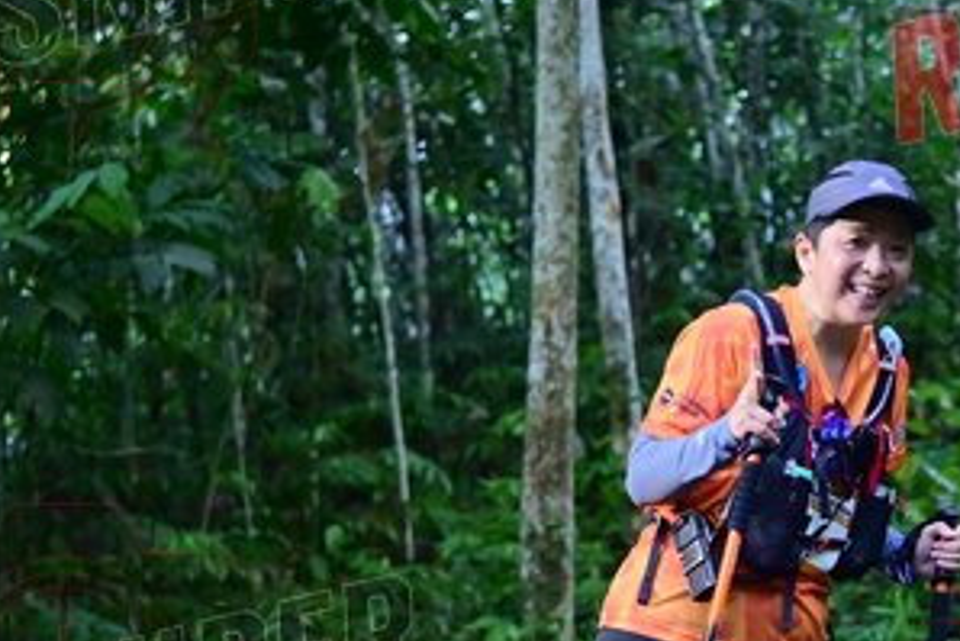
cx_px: 760
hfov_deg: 21.4
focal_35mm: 94
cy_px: 557
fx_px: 2508
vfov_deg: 14.4
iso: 400
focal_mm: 35
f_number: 2
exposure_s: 1/200
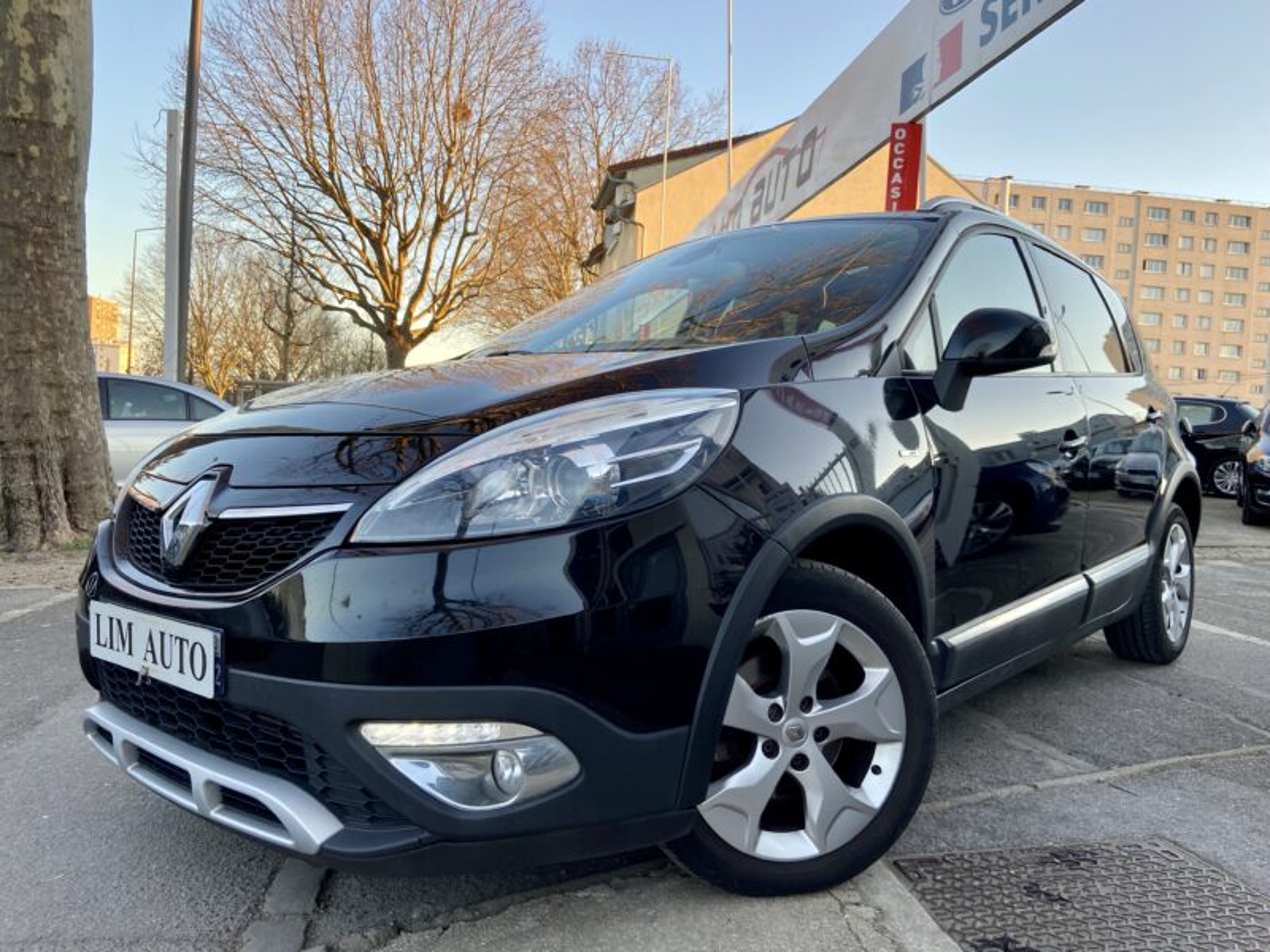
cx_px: 635
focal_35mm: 26
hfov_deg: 67.3
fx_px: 954
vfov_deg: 53.1
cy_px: 476
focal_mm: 4.25
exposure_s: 1/135
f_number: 1.8
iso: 32
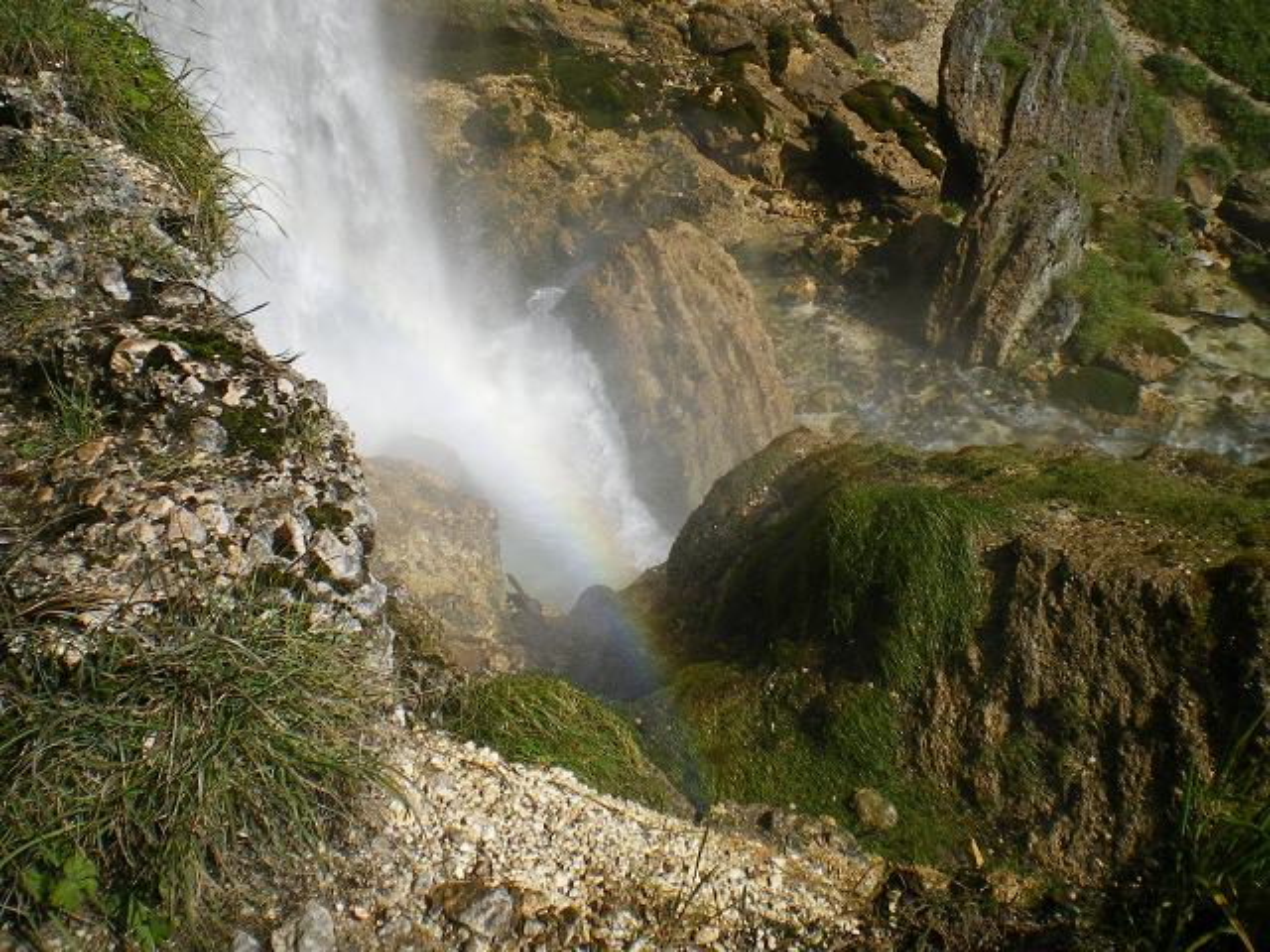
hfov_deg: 49.0
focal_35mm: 38
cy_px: 476
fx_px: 1394
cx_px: 635
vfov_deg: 37.7
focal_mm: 6.3
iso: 64
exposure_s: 1/400
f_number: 4.6
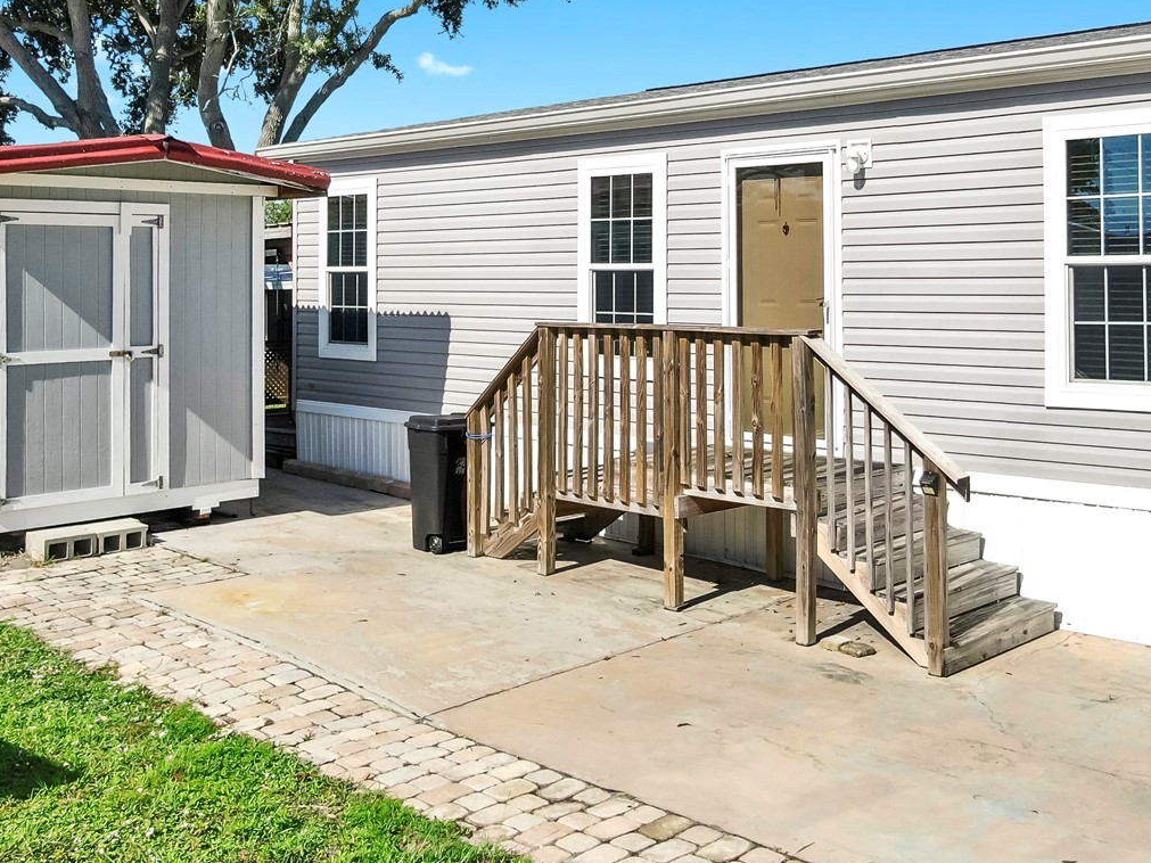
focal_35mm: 38
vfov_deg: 37.1
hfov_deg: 48.8
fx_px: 1263
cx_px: 668
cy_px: 261
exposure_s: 1/1600
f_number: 2.8
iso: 100
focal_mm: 4.39
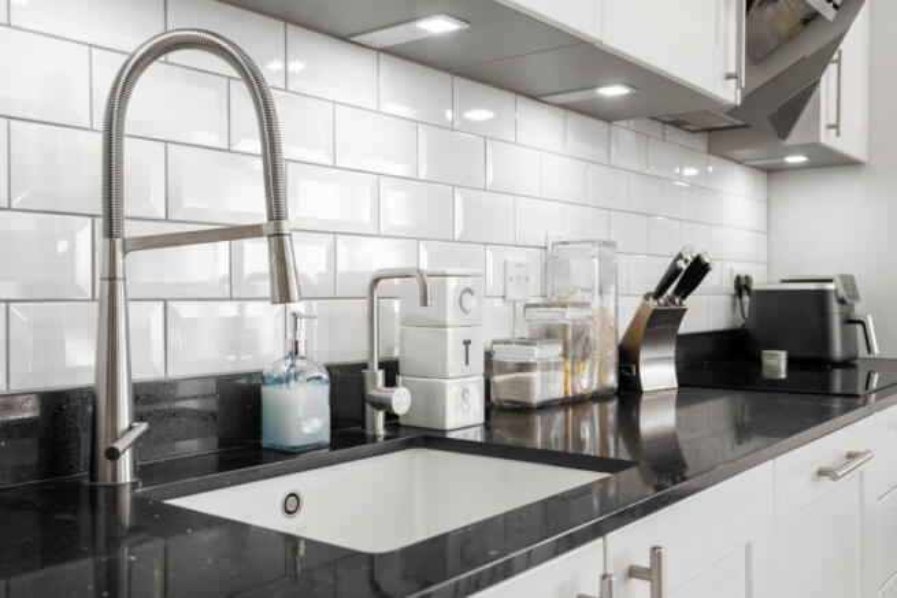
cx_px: 448
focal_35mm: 35
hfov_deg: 54.4
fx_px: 872
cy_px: 299
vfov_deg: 37.9
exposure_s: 1/60
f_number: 4.5
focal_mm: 35
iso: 320
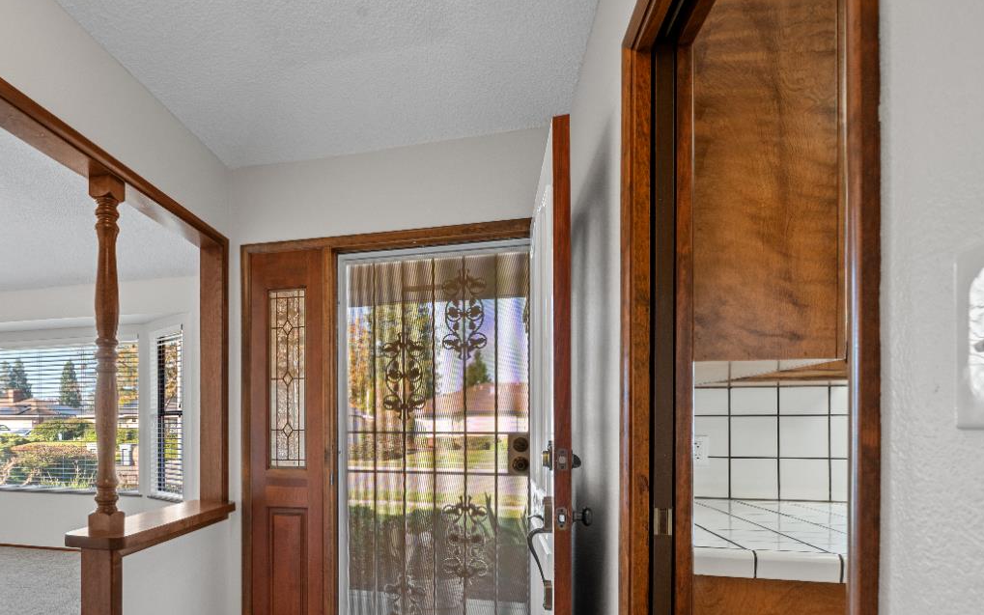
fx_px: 563
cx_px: 307
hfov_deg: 78.8
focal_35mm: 21
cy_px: 441
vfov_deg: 55.2
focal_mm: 14
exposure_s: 1/10
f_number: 9
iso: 250
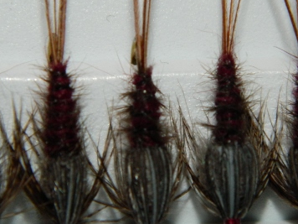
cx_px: 188
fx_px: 1593
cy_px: 113
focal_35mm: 185
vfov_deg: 8.0
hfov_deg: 10.7
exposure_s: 1/60
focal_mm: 18.6
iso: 200
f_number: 12.6
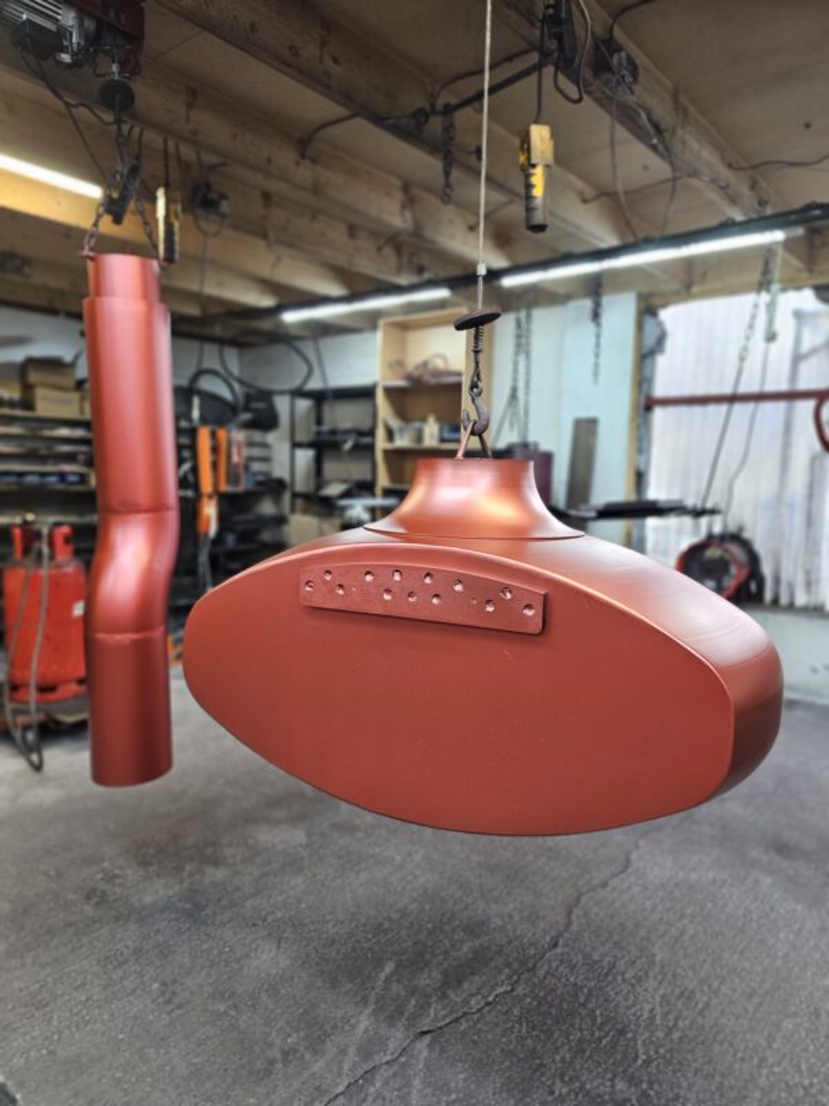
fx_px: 734
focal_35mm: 23
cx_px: 414
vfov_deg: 73.9
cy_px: 553
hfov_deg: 58.9
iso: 200
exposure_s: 1/100
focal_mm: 6.3
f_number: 1.7
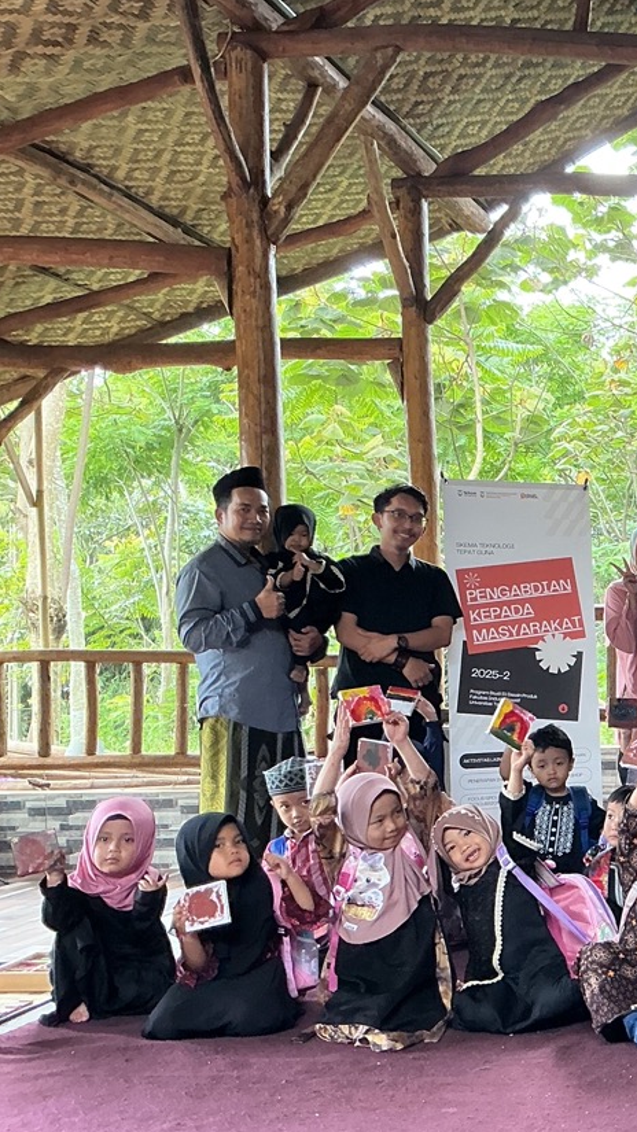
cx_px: 877
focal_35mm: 49
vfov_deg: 42.0
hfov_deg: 21.5
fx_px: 1472
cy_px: 634
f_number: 1.8
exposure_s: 1/100
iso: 64
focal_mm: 3
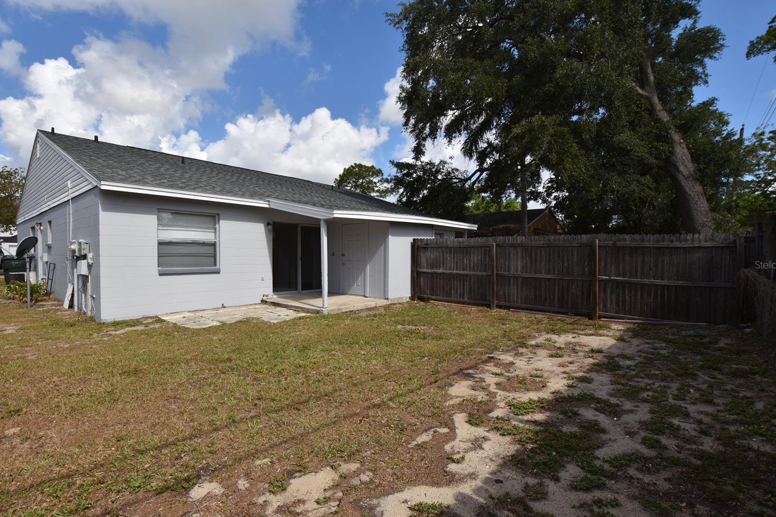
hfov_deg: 96.7
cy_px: 265
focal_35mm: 16
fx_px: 345
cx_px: 387
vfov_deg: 73.7
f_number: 9
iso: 100
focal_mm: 10
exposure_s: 1/250
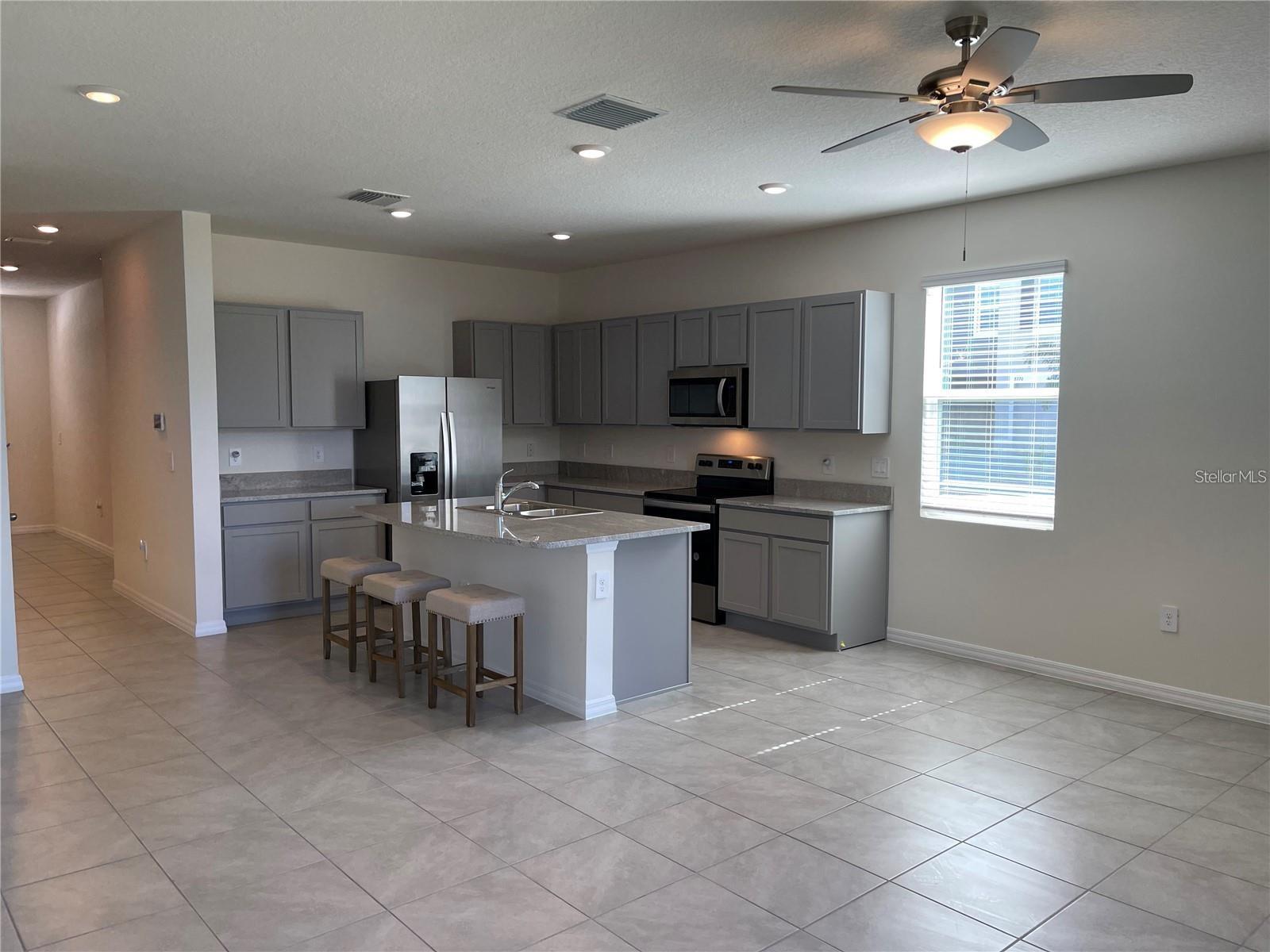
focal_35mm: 26
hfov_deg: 67.3
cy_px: 476
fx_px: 954
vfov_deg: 53.1
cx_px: 635
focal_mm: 5.1
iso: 64
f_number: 1.6
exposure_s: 1/120
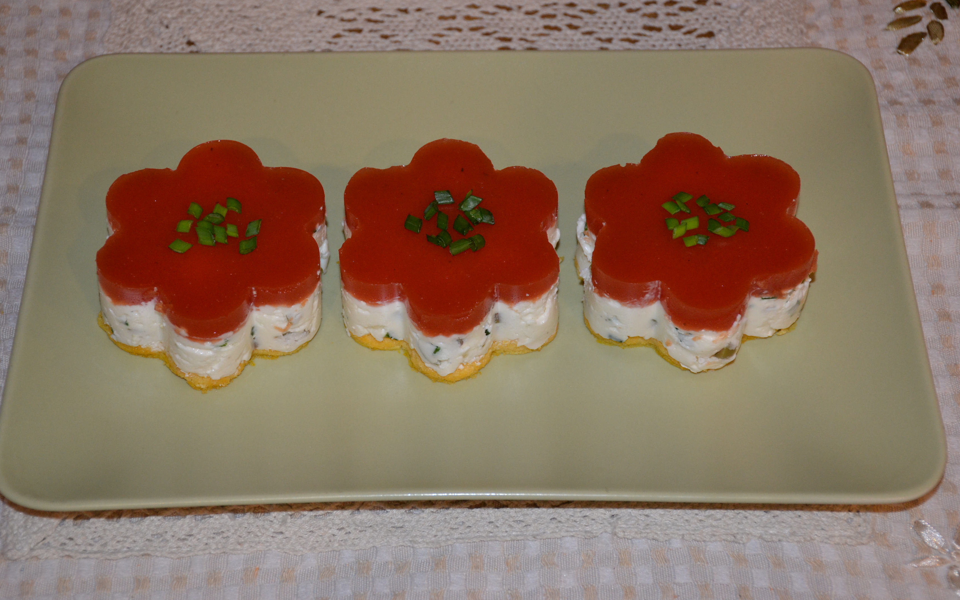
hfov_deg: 27.8
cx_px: 482
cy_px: 287
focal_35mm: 74
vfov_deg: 17.6
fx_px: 1936
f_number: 4.5
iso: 1000
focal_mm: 48
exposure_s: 1/60
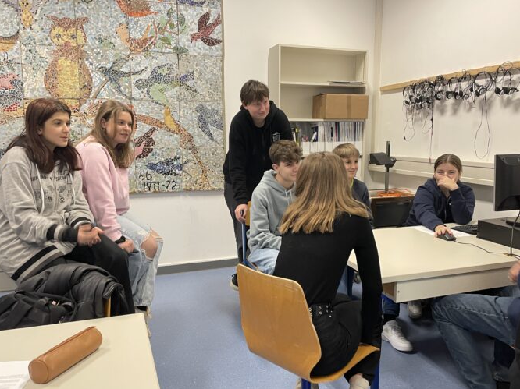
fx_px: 450
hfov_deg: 59.9
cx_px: 283
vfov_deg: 46.7
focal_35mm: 30
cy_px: 211
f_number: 1.6
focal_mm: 4.2
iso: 160
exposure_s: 1/50
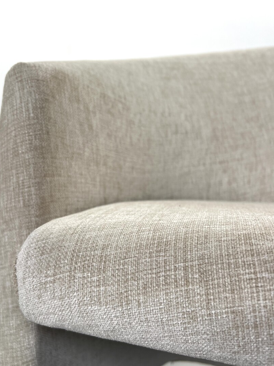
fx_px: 306
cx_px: 122
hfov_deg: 48.1
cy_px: 198
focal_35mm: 29
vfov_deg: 61.6
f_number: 1.5
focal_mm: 5.7
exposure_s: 1/227
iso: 40
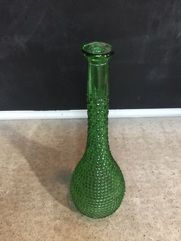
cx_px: 90
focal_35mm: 29
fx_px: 202
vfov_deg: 61.7
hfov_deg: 48.2
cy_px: 120
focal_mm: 4.15
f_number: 2.2
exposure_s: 1/33
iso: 160
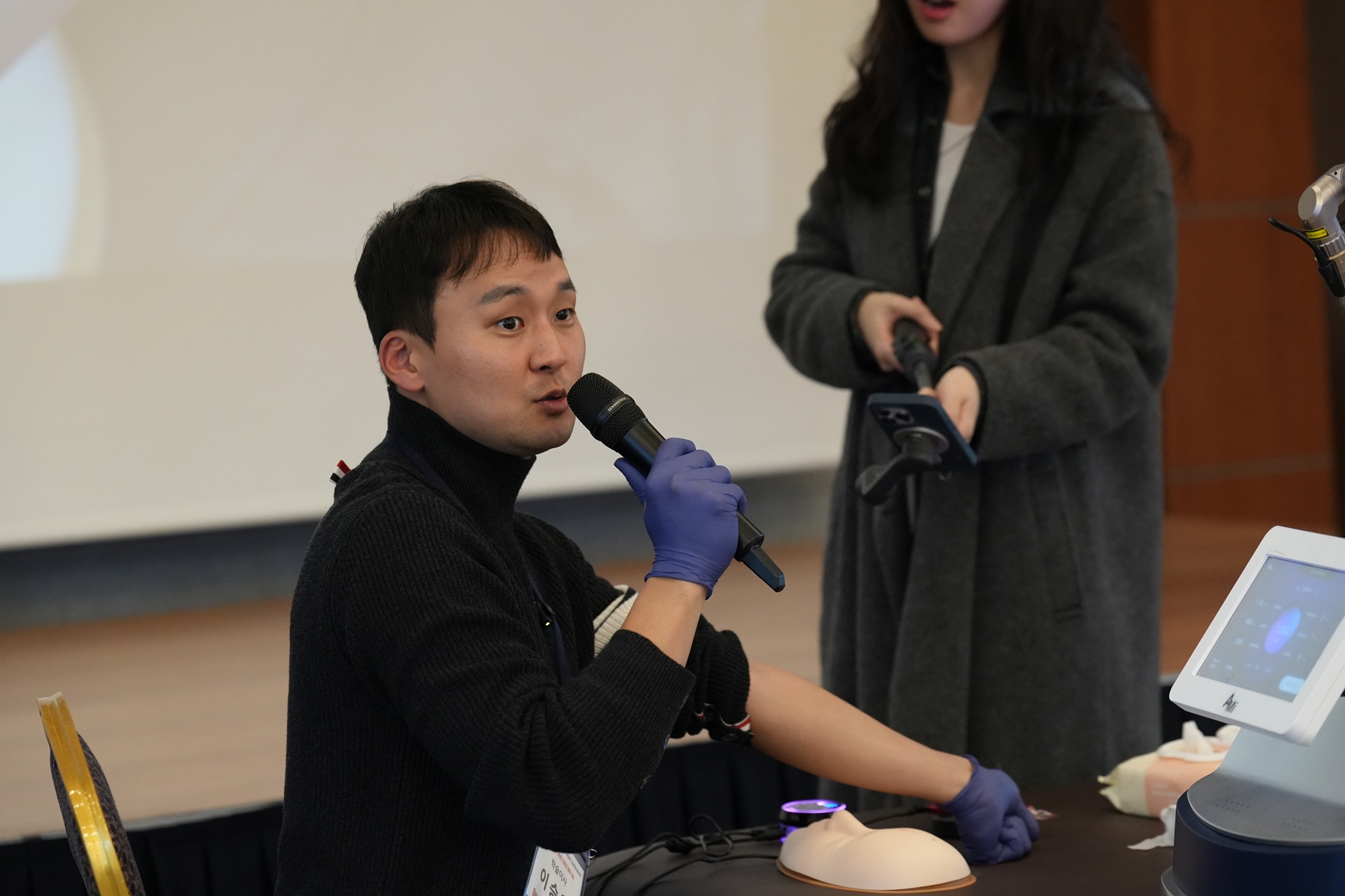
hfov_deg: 16.5
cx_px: 672
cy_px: 448
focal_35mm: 124
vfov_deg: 11.1
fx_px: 4632
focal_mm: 124
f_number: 4
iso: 5000
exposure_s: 1/320
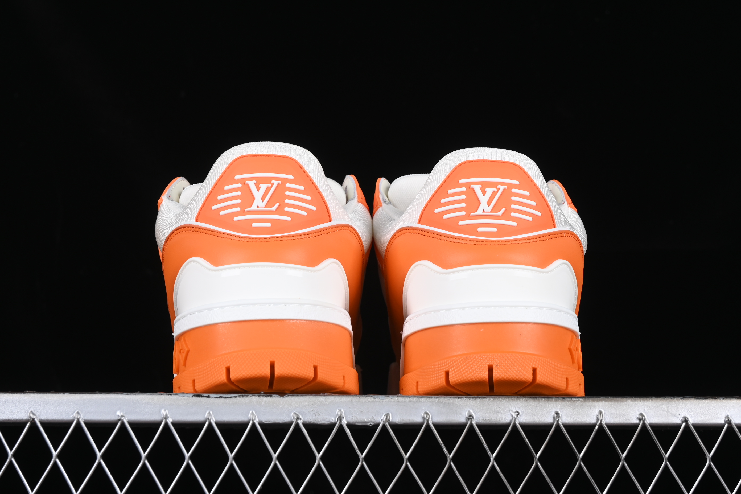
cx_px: 370
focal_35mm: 75
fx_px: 1544
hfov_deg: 27.0
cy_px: 247
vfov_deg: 18.2
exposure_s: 1/80
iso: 160
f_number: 8
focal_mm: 50
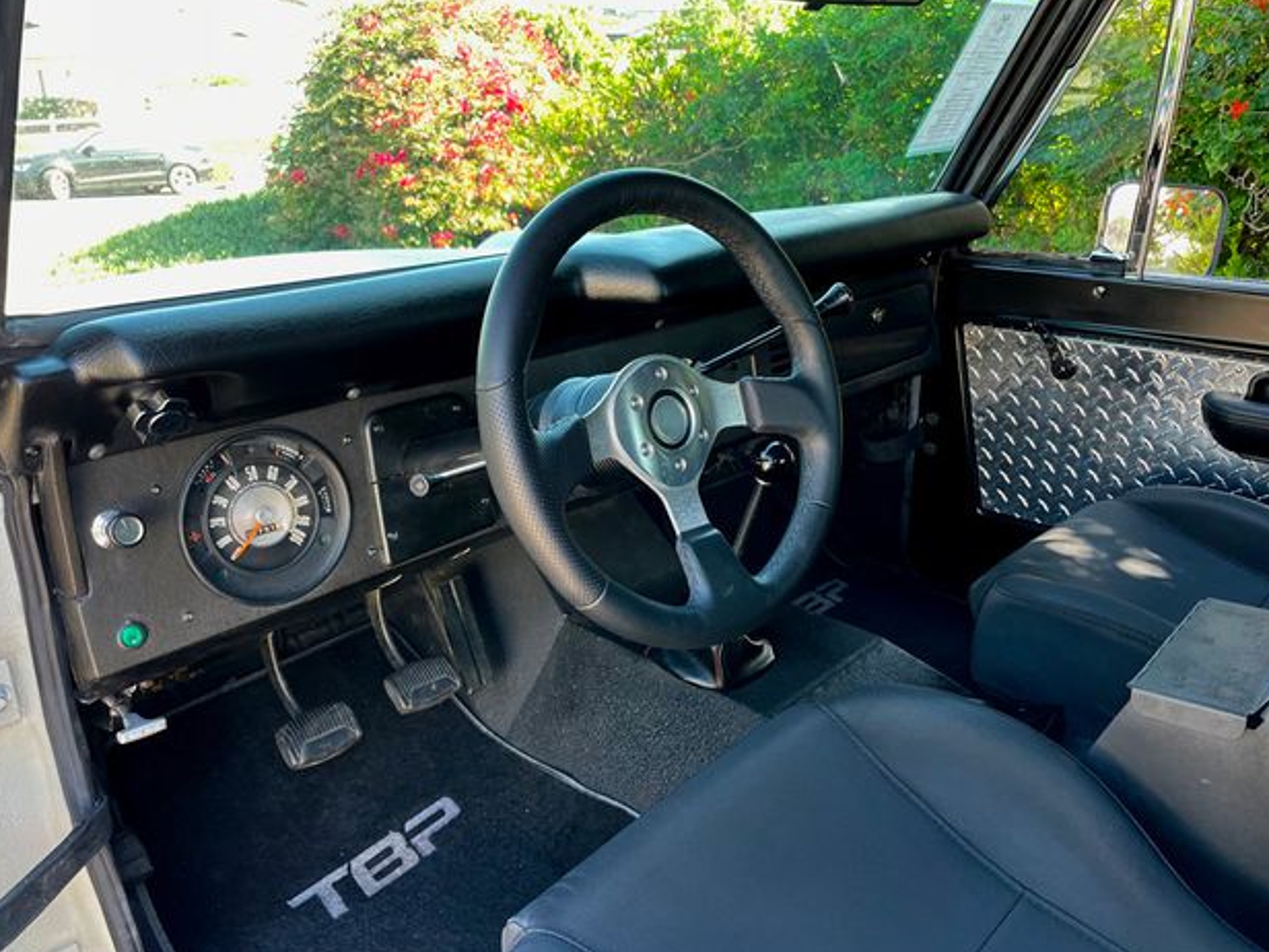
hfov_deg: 65.3
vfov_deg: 51.4
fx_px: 990
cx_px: 634
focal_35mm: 27
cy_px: 482
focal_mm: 4.2
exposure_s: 1/115
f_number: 1.6
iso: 125
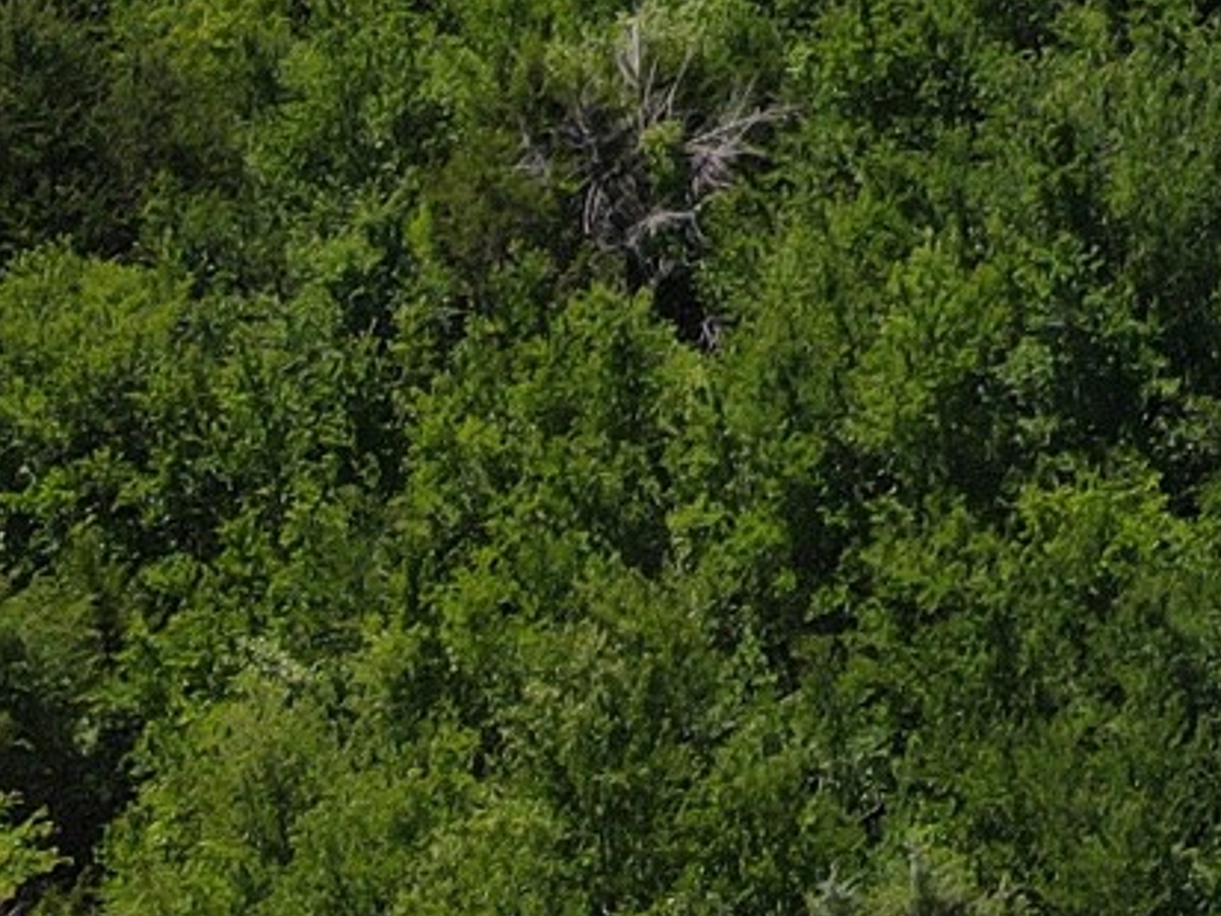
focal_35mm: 119
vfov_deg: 11.3
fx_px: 4199
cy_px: -886
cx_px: 2341
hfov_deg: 14.2
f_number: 2.8
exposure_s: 1/500
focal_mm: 4.5
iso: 100
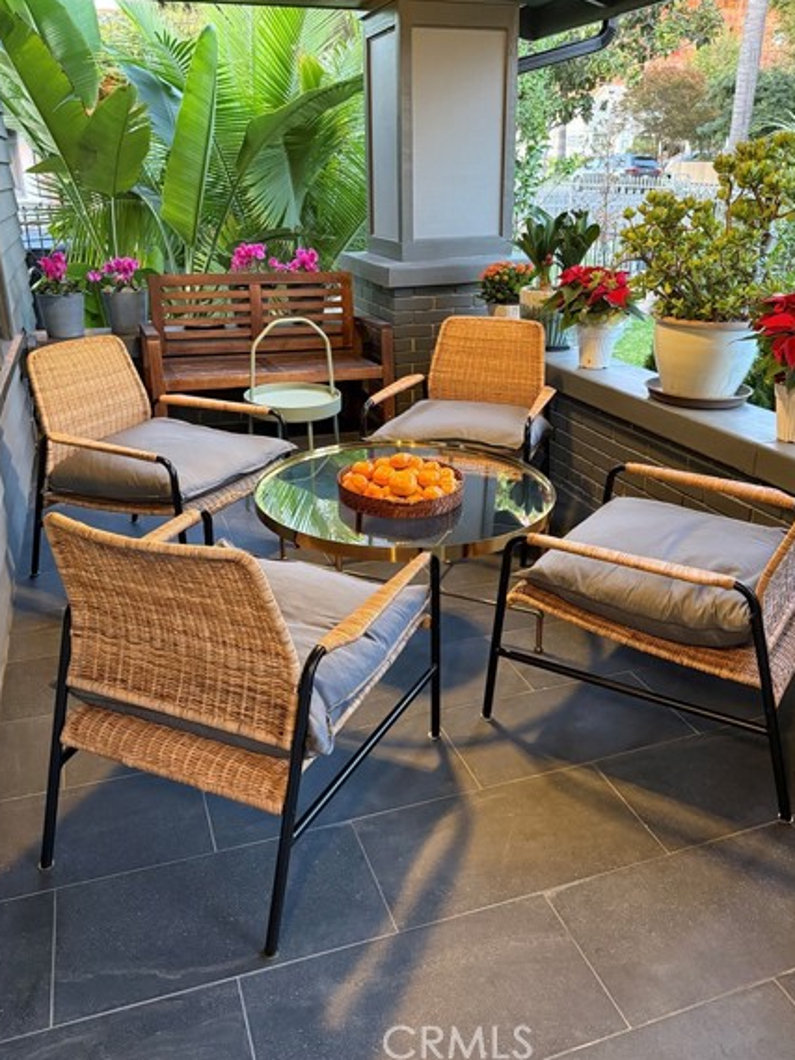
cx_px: 395
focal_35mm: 27
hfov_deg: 51.4
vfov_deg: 65.1
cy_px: 473
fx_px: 826
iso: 800
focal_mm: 6.76
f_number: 1.78
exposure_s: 1/60
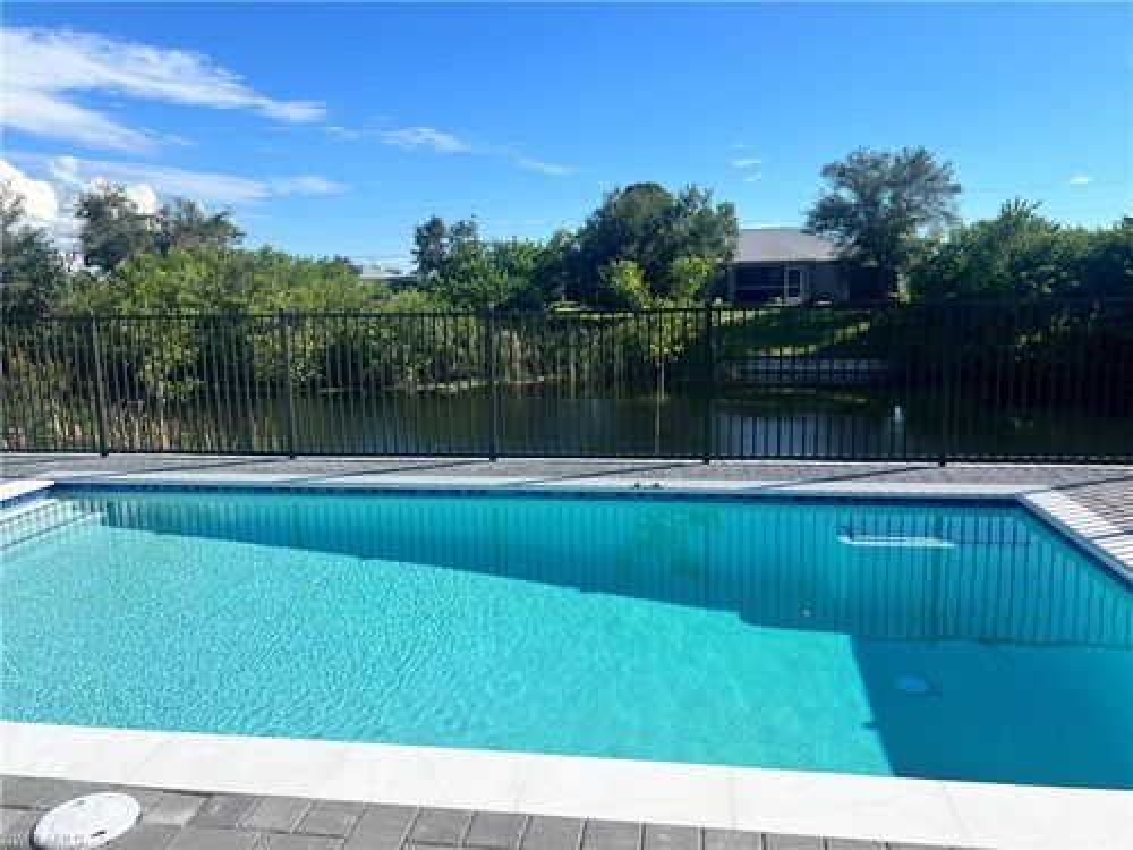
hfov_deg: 67.3
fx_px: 851
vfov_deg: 53.1
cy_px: 425
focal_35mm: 26
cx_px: 566
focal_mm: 5.7
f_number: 1.5
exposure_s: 1/5076
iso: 50
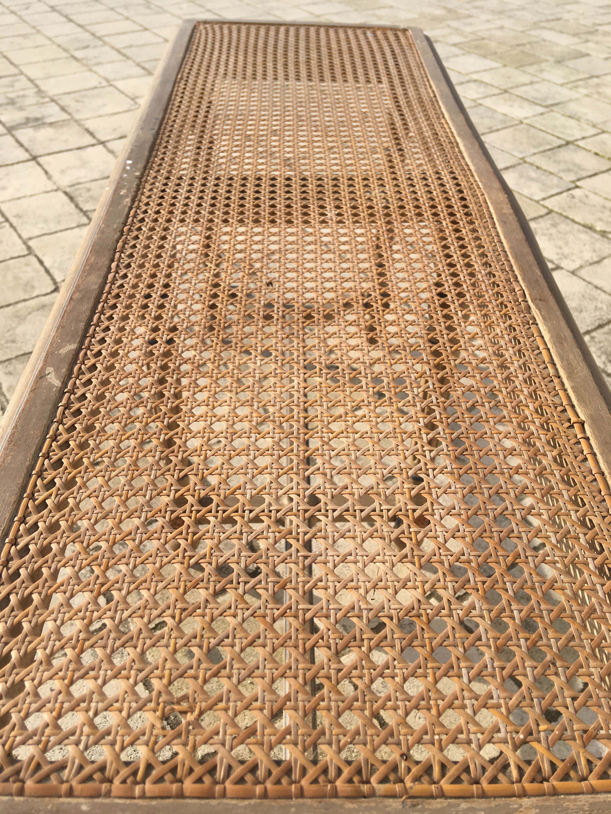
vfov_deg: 61.7
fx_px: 682
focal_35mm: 29
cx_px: 306
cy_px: 407
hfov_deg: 48.2
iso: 25
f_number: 2.2
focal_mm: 4.15
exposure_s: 1/1241
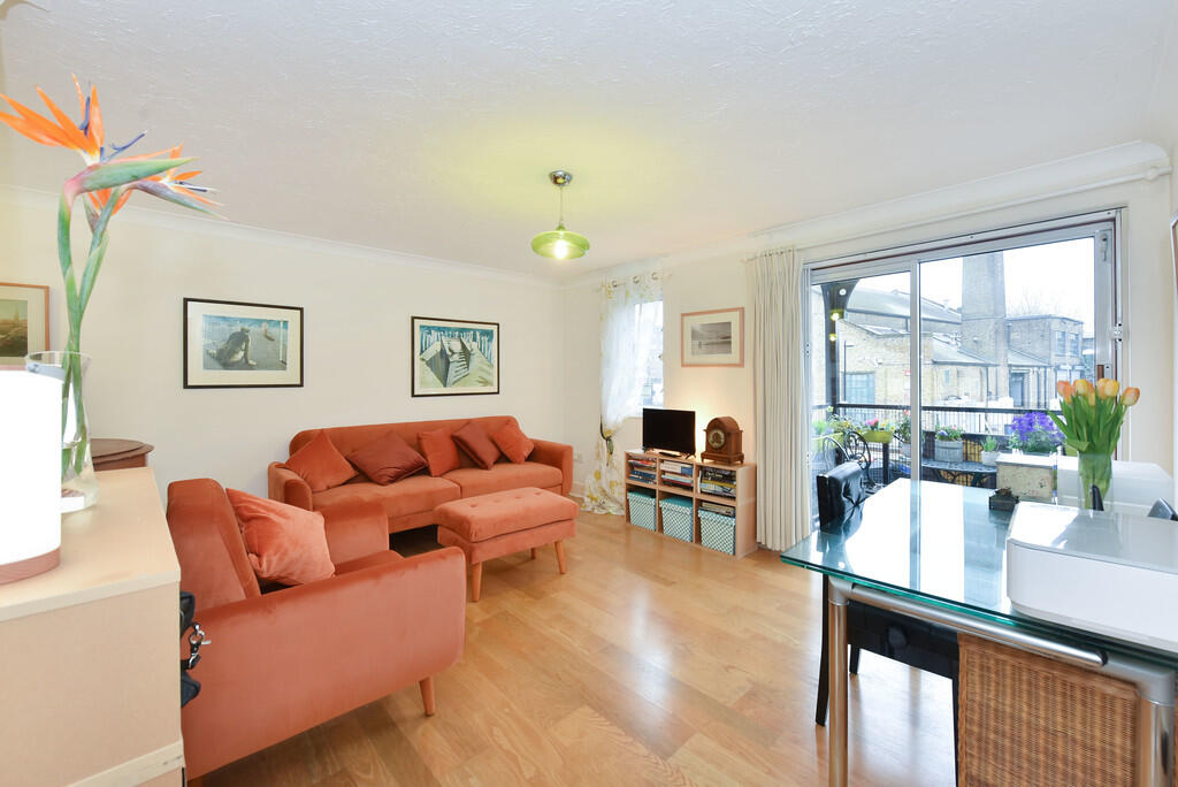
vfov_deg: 81.3
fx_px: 458
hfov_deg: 104.2
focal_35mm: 14
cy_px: 394
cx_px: 589
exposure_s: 1/20
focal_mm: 14
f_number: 8
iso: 400
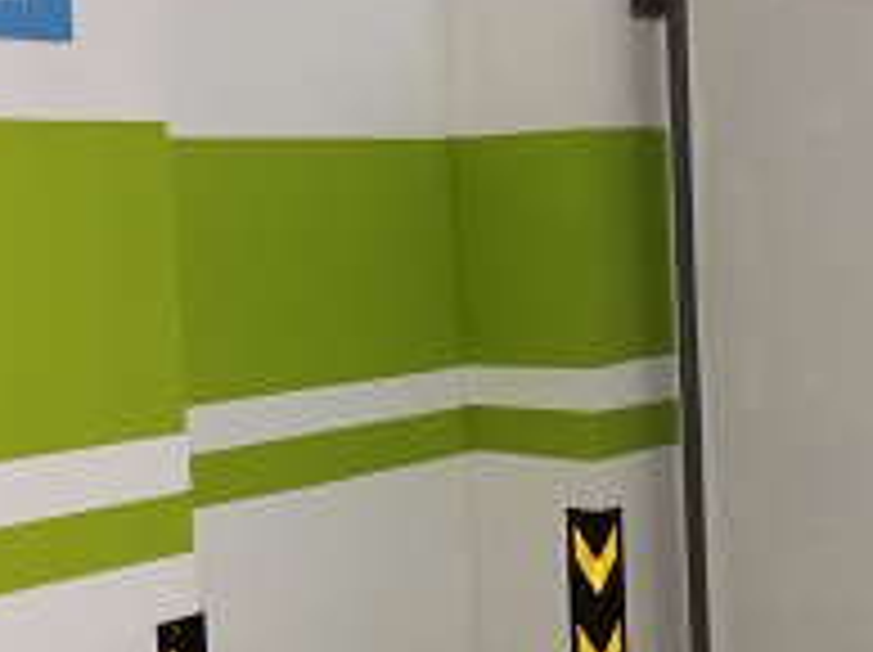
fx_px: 1637
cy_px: 339
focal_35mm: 65
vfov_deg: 22.5
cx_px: 522
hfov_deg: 29.8
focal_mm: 5.58
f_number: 1.9
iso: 1000
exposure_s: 1/20
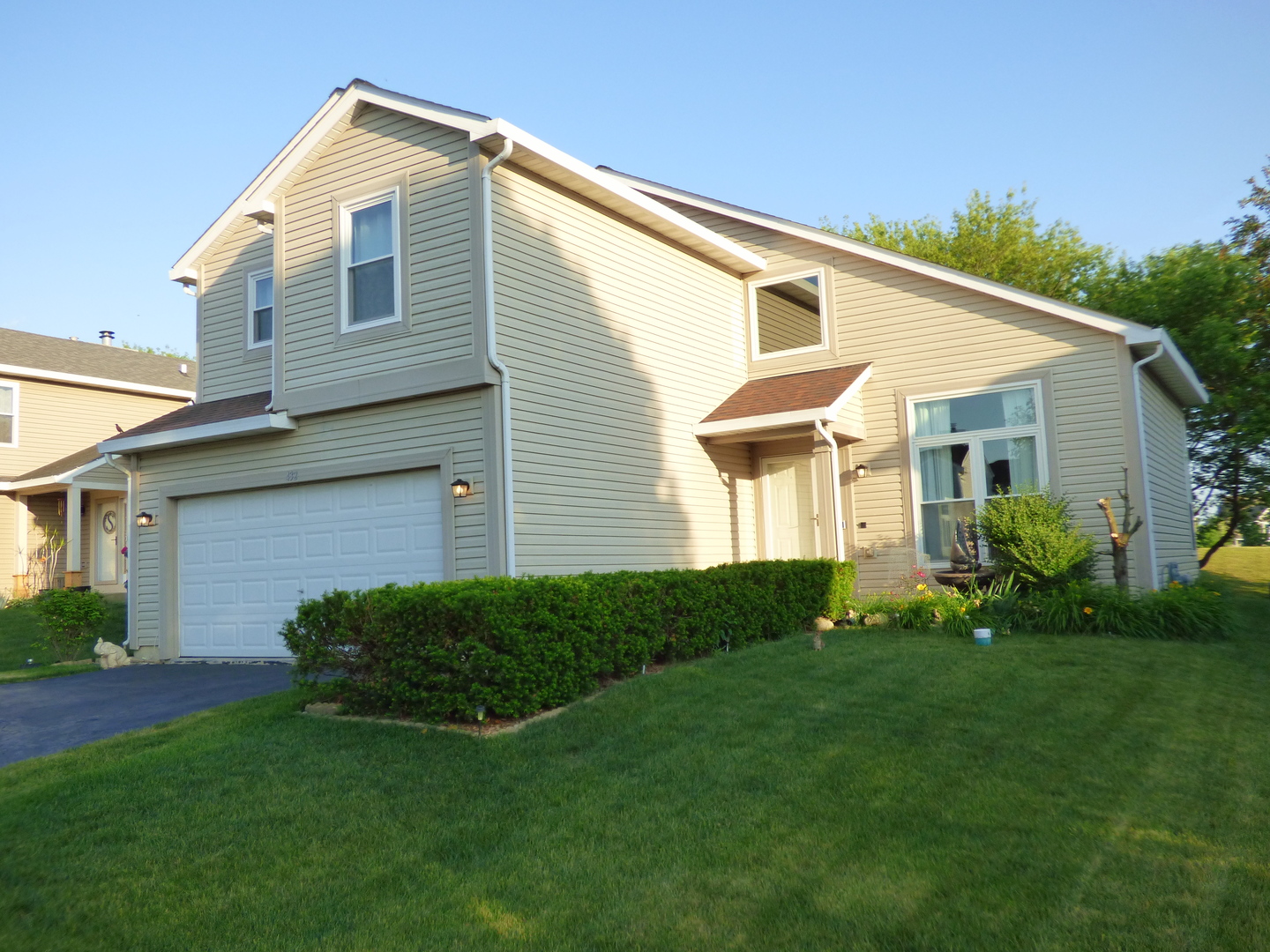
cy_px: 476
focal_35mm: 29
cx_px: 635
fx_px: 1064
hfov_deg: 61.7
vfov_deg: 48.2
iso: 160
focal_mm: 5.04
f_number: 3.2
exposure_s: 1/500
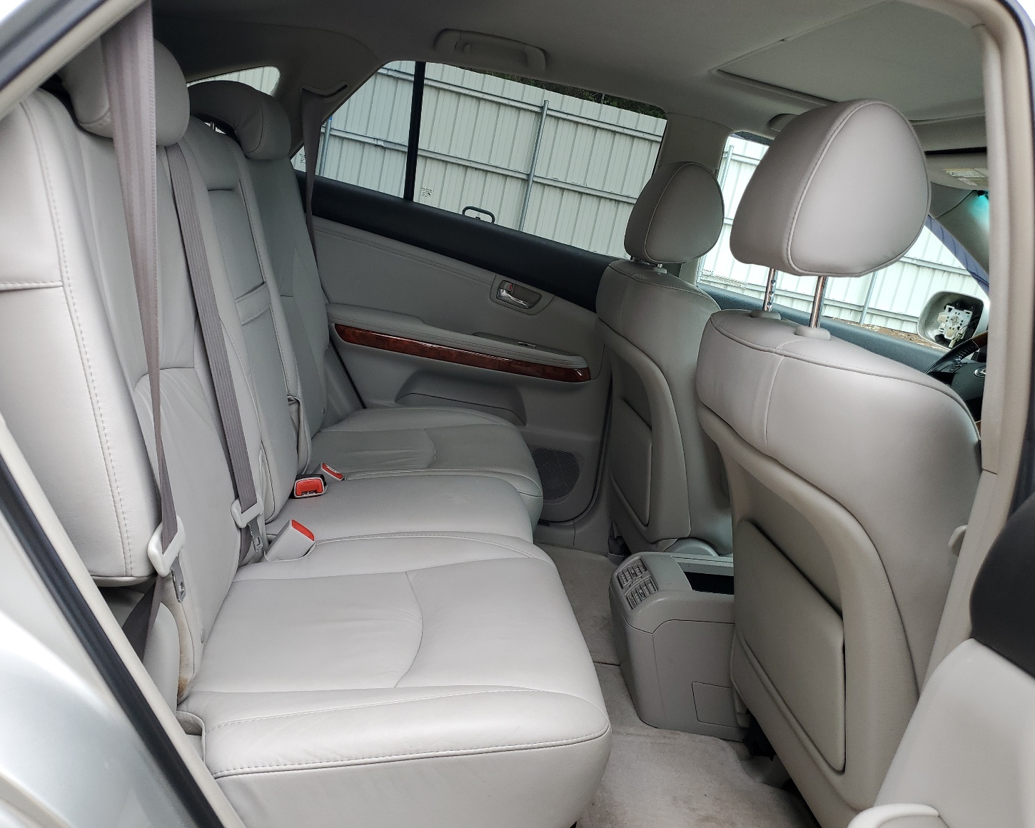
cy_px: 403
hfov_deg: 62.2
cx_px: 506
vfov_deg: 51.5
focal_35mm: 28
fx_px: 858
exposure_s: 1/333
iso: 50
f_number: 1.5
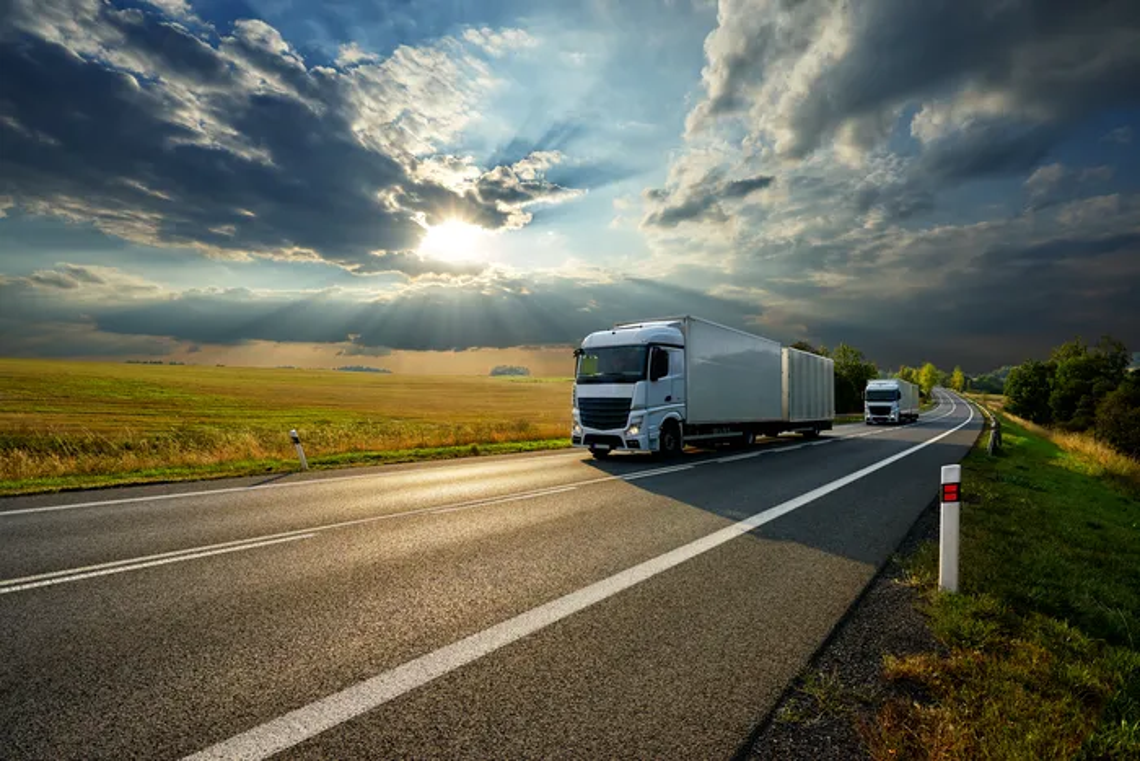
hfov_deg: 96.7
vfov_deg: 73.8
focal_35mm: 16
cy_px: 380
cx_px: 570
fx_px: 507
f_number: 7.1
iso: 160
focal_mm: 16
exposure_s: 1/800
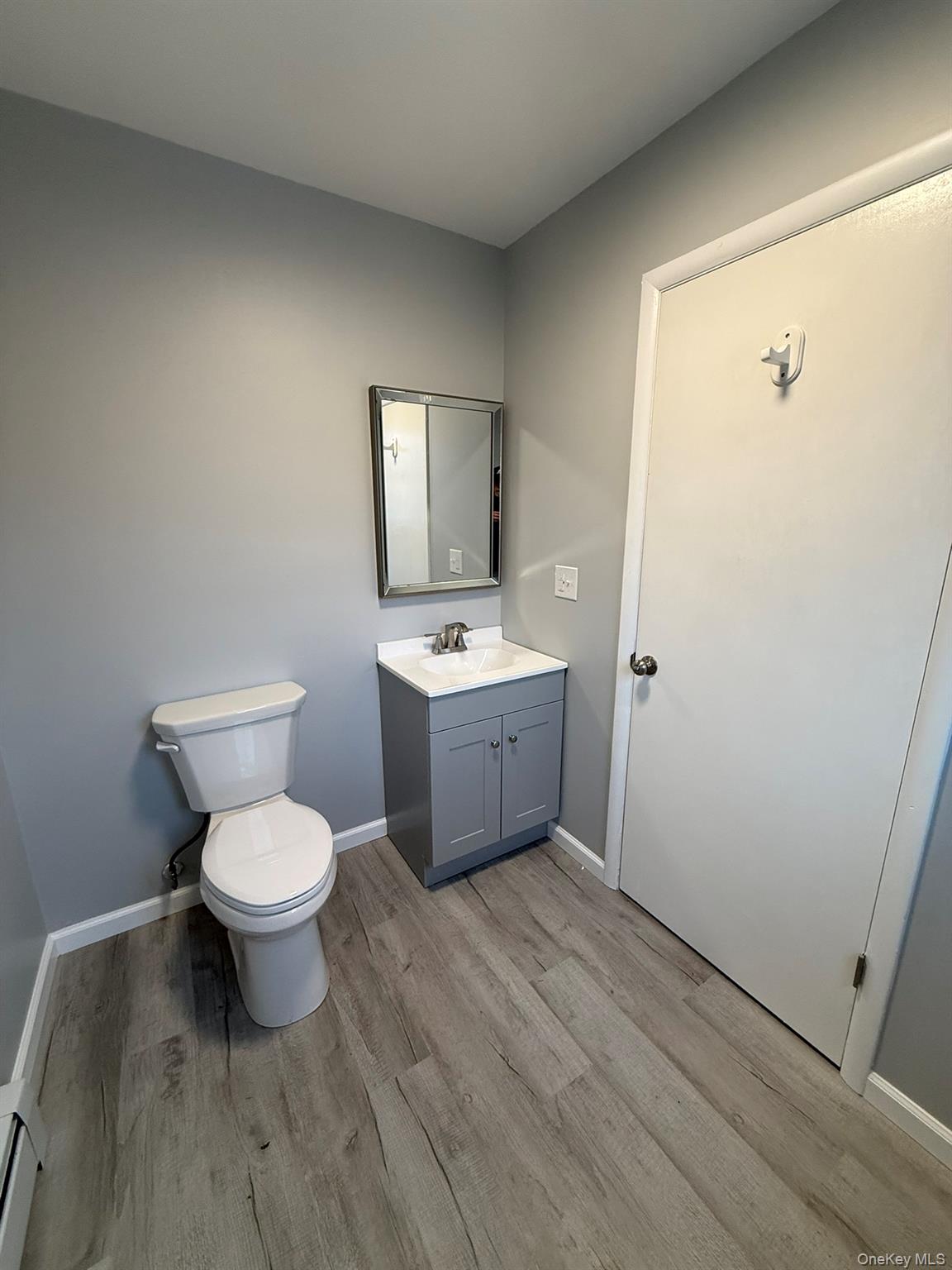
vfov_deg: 102.1
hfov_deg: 85.7
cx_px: 476
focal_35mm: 14
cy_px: 635
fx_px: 513
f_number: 2.2
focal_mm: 2.22
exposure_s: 1/120
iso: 200
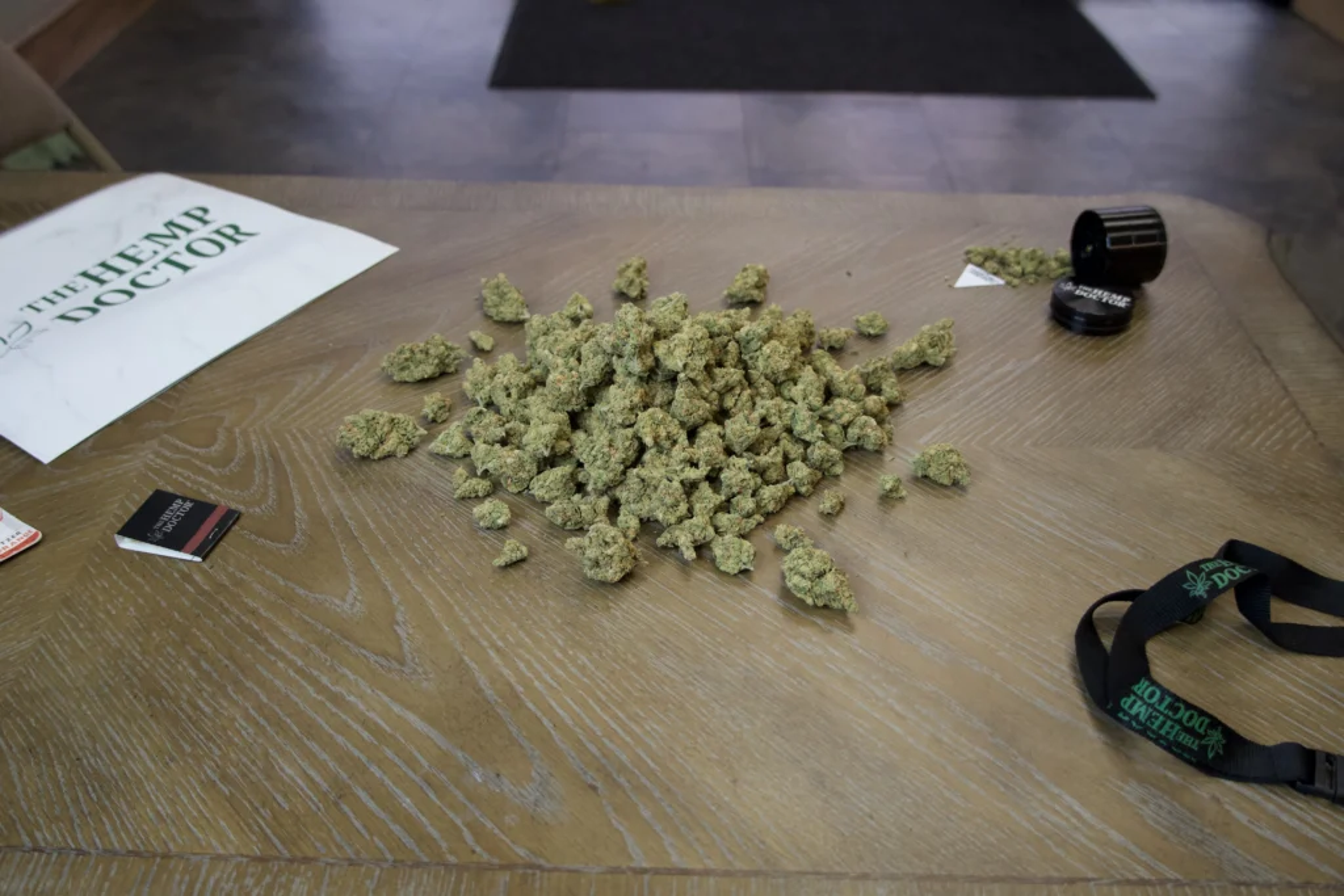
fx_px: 1232
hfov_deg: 57.2
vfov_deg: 40.0
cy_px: 448
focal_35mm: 33
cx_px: 672
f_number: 4
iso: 1250
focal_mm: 22
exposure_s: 1/160
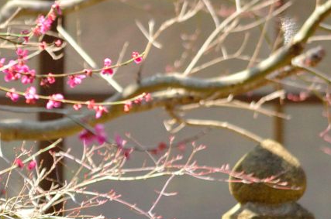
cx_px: 30
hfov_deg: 2.6
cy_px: 255
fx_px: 7268
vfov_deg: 1.7
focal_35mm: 792
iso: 1600
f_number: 6.3
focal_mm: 220
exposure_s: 1/1000
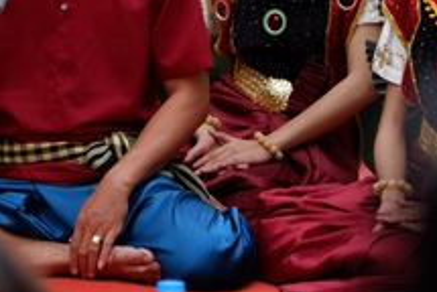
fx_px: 4339
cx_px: -67
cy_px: -104
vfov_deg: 3.9
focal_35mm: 357
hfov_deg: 5.7
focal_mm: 80
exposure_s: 1/140
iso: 400
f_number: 4
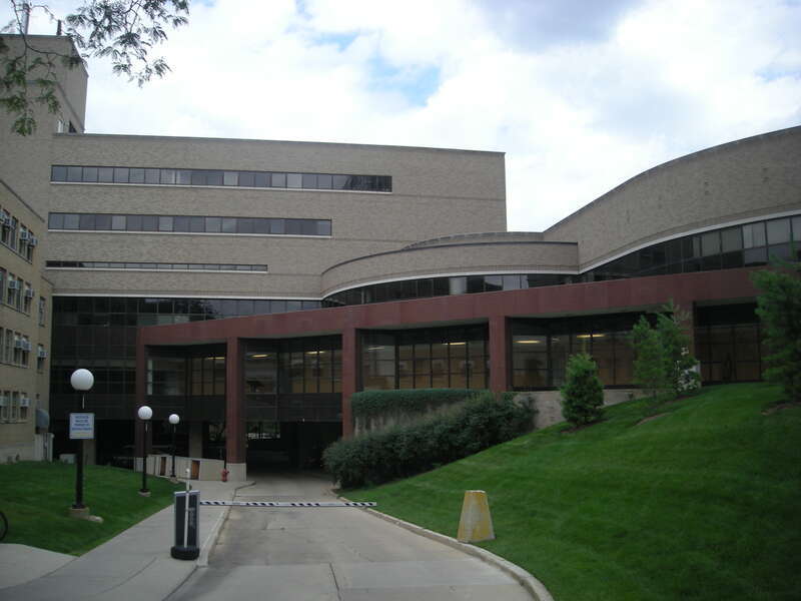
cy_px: 300
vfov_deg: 40.7
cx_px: 400
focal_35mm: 35
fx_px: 810
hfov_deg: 52.6
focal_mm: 5.7
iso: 50
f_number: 5.7
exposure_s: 1/142
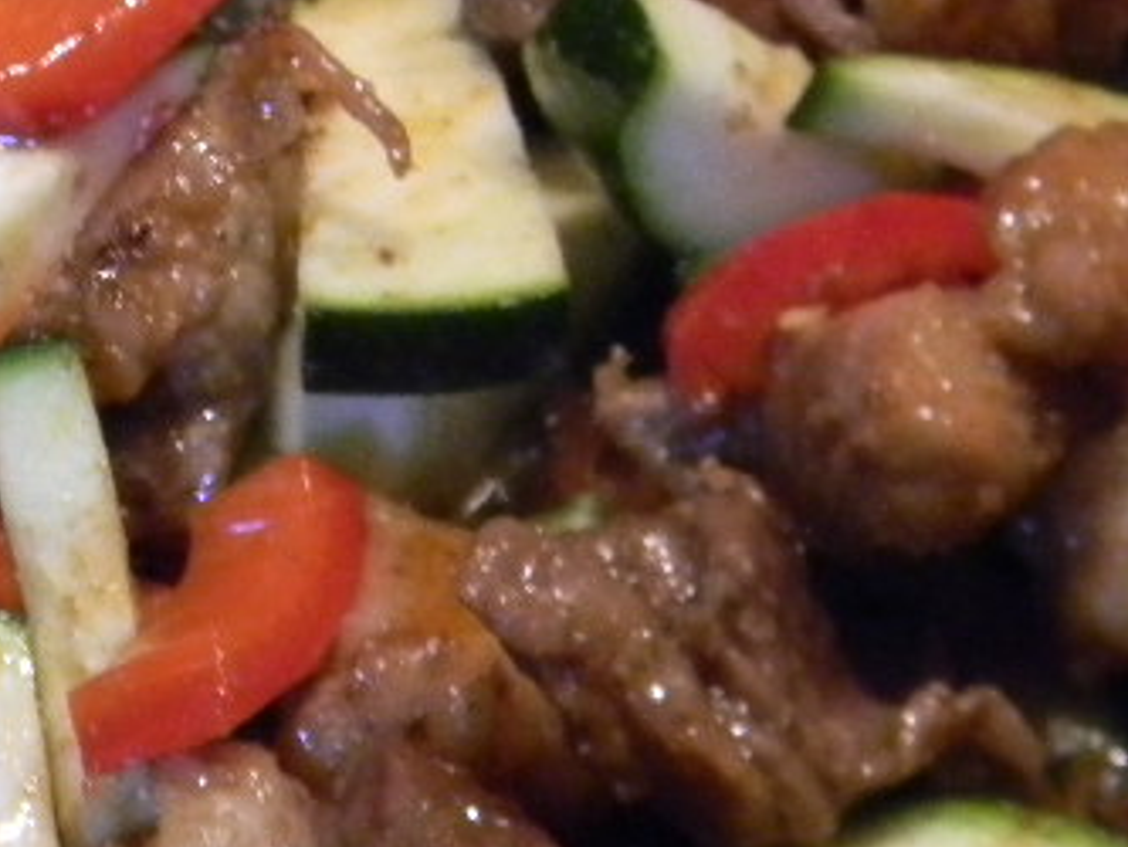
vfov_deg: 8.6
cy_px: 366
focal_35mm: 172
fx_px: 5607
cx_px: 698
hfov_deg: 11.5
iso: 400
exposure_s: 1/12.6
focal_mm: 10.1
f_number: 4.1
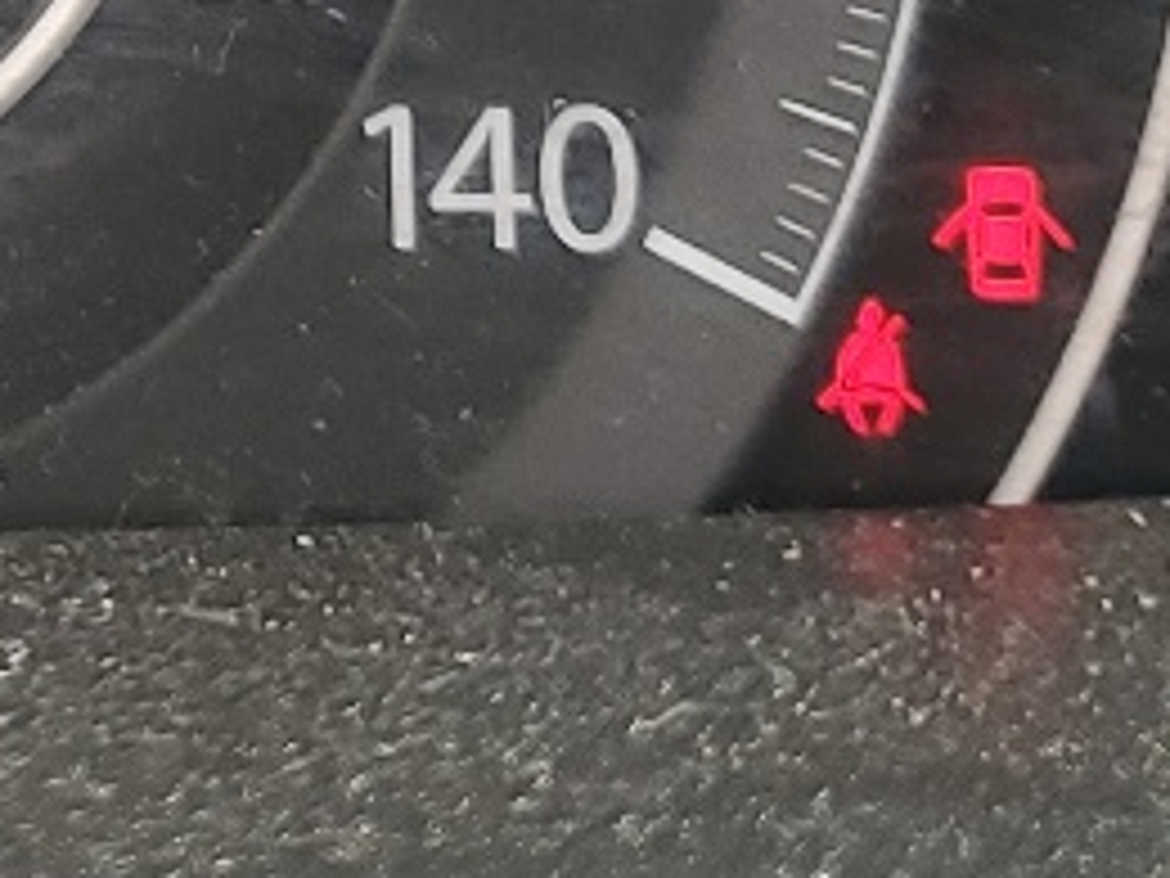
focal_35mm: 160
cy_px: -1058
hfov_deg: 11.9
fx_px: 5408
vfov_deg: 8.6
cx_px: -454
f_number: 1.5
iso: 64
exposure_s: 1/120
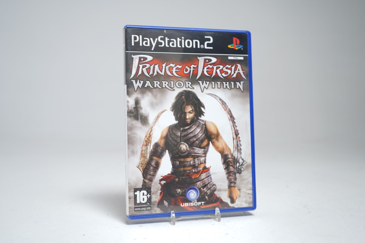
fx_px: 385
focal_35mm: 38
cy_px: 122
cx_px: 182
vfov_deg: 35.1
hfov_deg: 50.7
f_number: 5.6
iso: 64
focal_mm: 38
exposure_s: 1/4
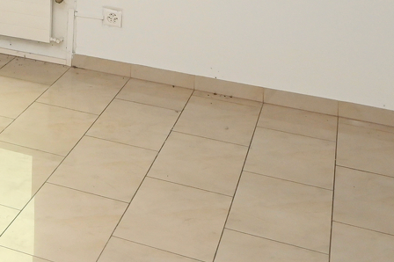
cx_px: -288
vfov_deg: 15.0
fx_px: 875
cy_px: -196
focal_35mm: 80
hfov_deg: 19.7
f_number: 4
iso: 250
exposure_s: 1/60
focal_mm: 14
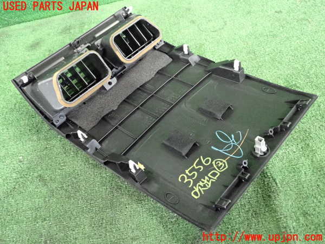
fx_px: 300
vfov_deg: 44.2
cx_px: 162
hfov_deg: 56.8
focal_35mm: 32
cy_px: 122
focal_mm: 5.79
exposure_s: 1/125
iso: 4000
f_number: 2.4
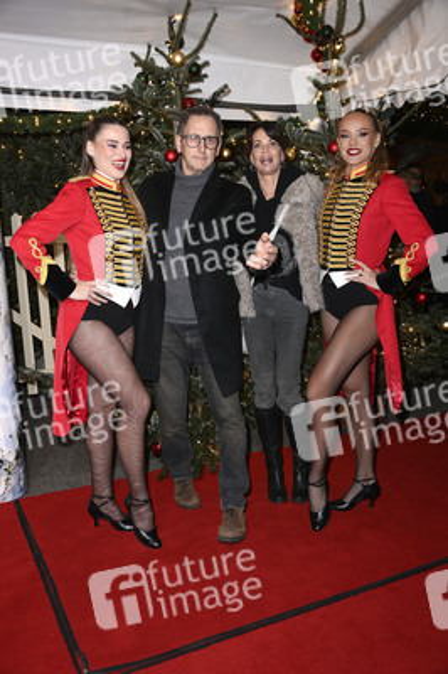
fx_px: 636
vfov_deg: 55.8
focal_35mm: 34
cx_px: 224
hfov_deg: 38.8
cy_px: 337
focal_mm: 34
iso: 1250
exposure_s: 1/250
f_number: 5.6
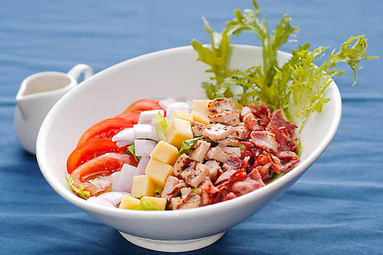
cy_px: 128
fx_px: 956
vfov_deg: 15.2
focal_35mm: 90
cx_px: 192
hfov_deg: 22.6
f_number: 4.5
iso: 200
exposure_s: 1/200
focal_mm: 60
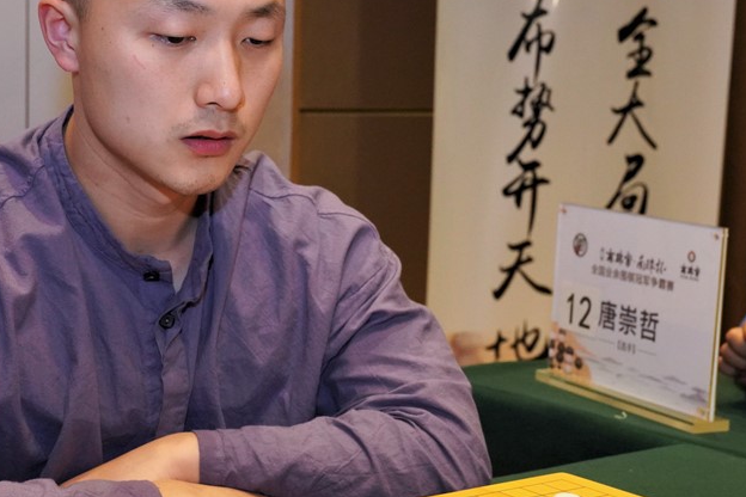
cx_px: 302
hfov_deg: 26.9
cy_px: 251
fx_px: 1554
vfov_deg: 18.2
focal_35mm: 75
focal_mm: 39
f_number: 6.3
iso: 4000
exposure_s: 1/60
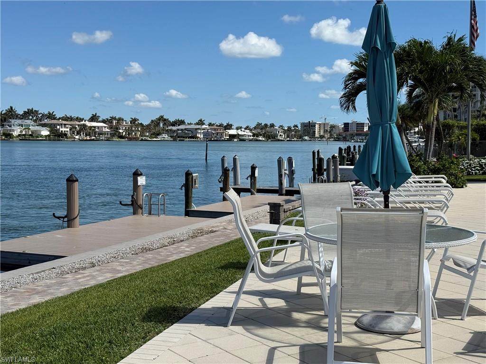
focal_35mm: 48
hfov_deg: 39.7
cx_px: 243
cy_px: 182
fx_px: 674
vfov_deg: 30.3
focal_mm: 6.76
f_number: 1.78
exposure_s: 1/9901
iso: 100
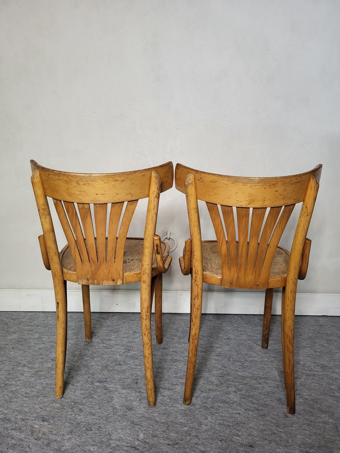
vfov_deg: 67.3
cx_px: 170
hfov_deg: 53.1
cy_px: 226
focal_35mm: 26
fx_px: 340
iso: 250
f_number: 1.8
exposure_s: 1/48
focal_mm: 5.4
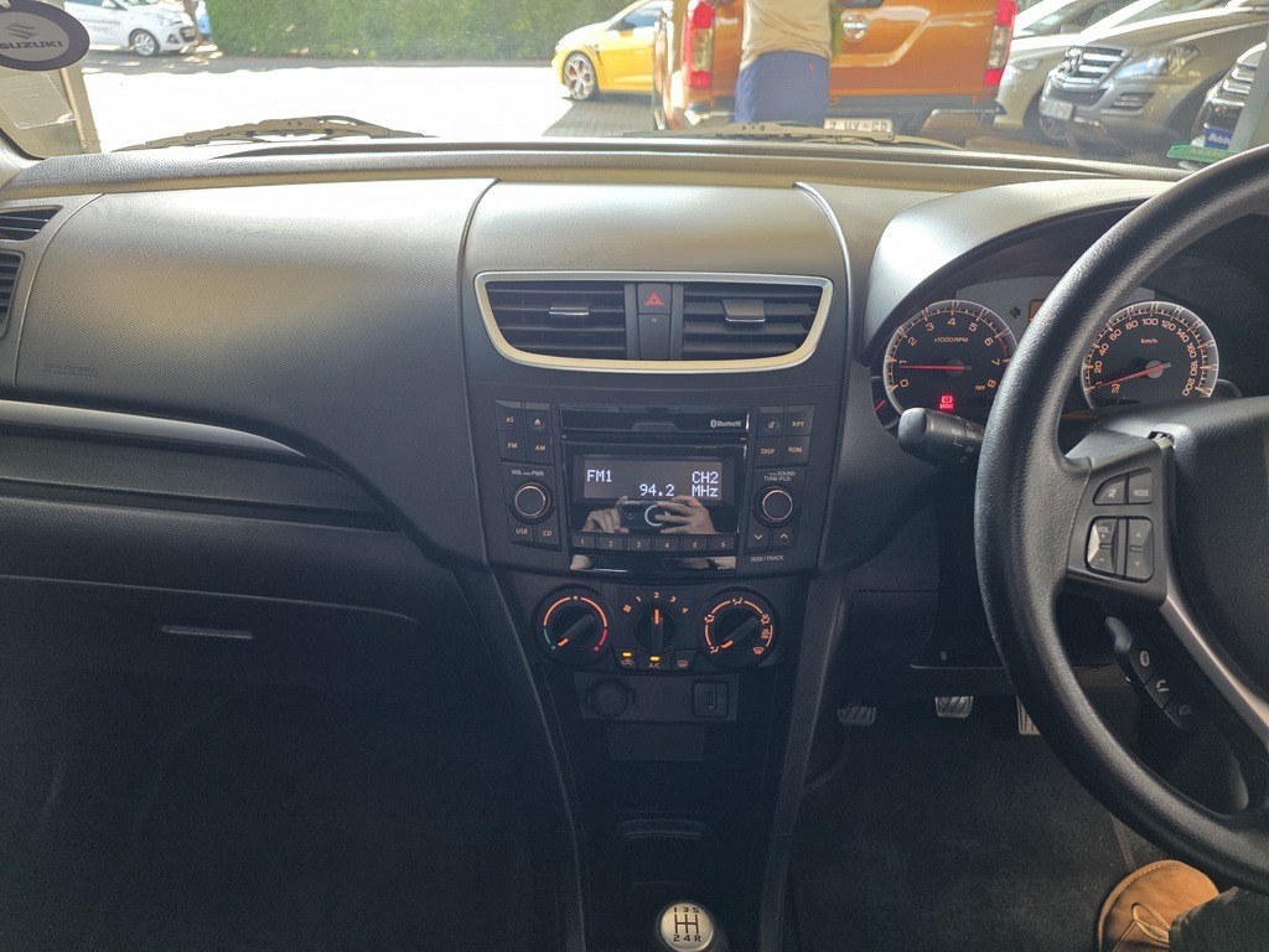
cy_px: 476
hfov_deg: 73.9
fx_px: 843
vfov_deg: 58.9
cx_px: 634
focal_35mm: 23
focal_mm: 6.25
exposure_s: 1/100
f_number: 1.7
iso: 200
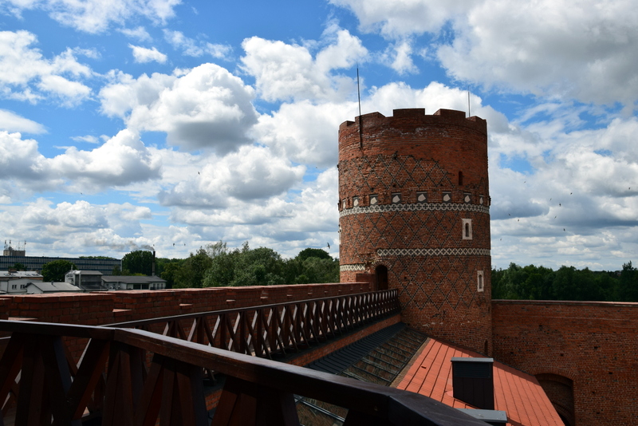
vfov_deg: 40.0
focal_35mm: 33
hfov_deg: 57.2
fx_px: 585
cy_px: 213
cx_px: 319
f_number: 11
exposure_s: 1/500
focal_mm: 22
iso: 220
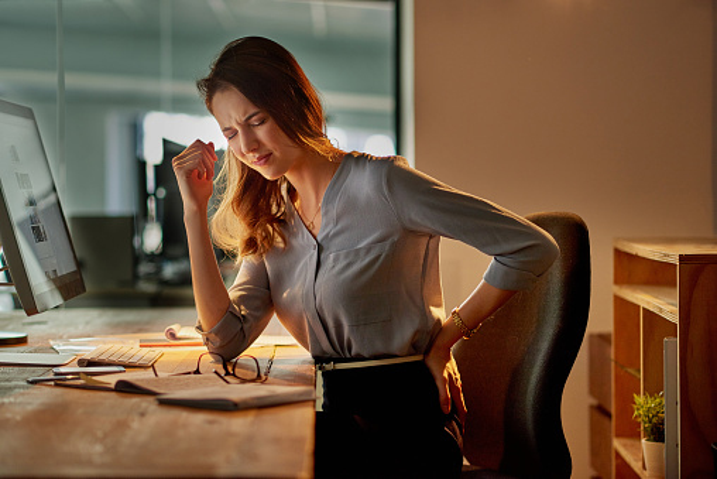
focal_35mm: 85
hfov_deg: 23.9
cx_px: 358
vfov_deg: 16.1
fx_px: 1693
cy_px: 240
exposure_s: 1/125
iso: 500
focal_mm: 85
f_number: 2
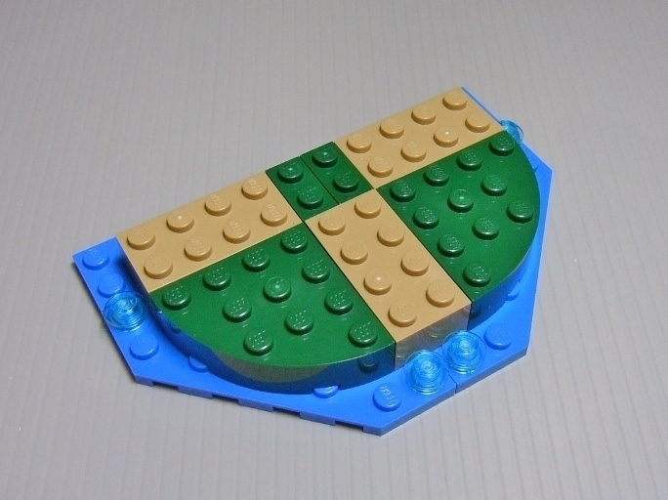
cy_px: 250
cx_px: 334
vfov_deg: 46.7
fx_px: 579
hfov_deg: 60.0
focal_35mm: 30
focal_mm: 5.4
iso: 200
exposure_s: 1/25
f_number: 3.5
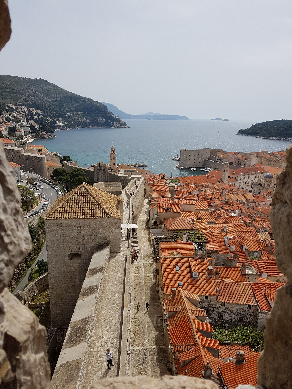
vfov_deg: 67.3
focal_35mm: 26
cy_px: 194
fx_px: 292
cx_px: 146
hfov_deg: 53.1
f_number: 1.7
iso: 40
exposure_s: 1/3752
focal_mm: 4.2
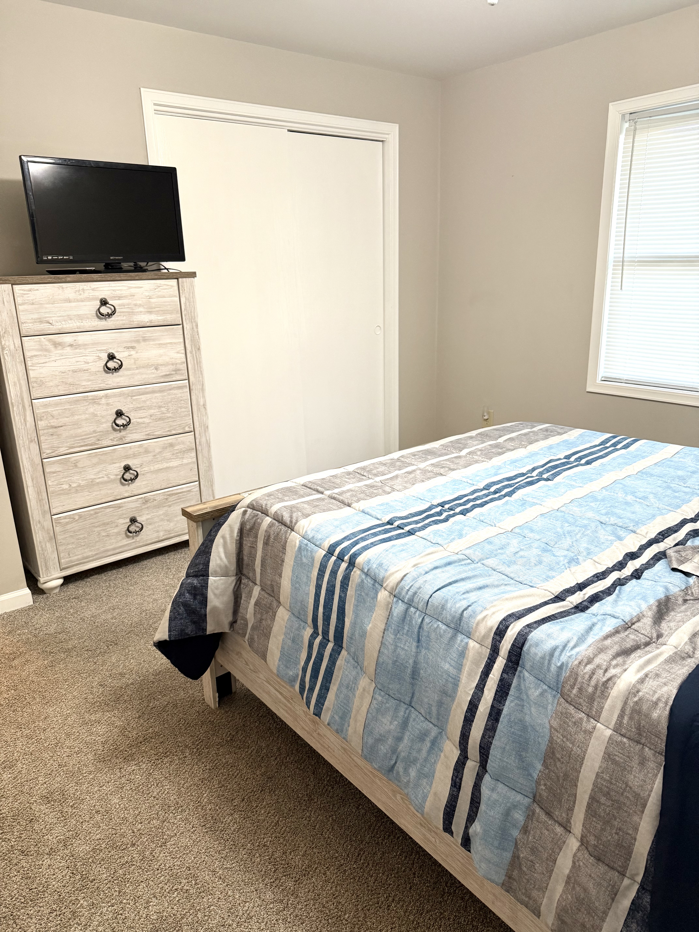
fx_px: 646
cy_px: 466
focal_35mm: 24
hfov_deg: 56.8
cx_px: 350
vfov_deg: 71.6
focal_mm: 6.76
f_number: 1.78
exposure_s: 1/60
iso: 250
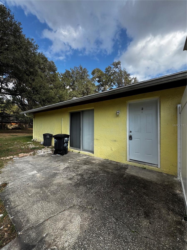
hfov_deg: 85.7
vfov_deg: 102.1
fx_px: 101
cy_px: 125
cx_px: 94
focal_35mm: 14
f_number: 2.2
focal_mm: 2.22
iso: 50
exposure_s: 1/889
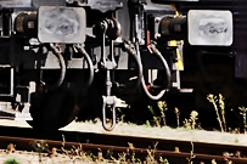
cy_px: -78
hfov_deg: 6.8
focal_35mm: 296
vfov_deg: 4.6
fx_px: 2029
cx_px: -217
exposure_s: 1/125
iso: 200
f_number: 16
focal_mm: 50
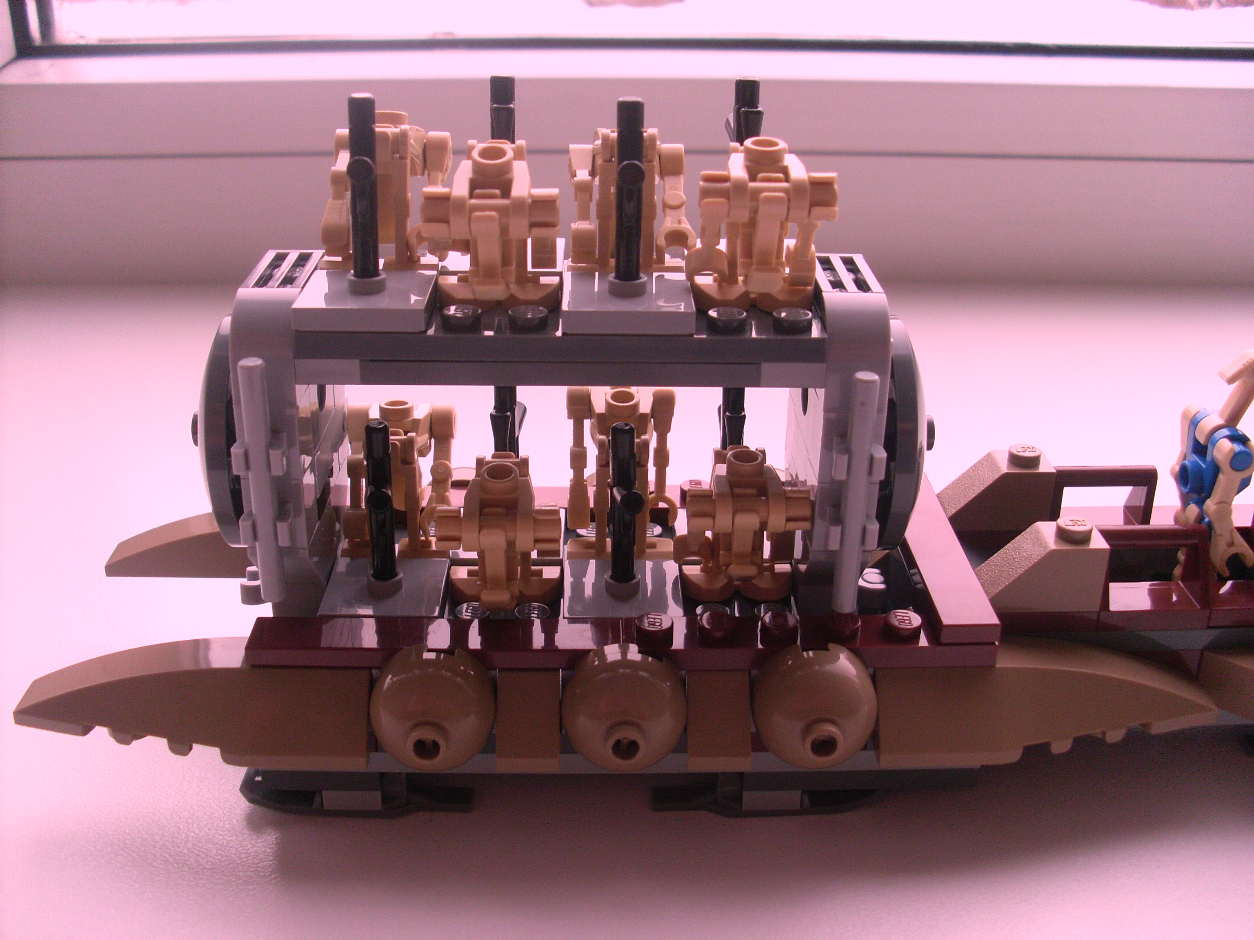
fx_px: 1377
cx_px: 627
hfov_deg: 49.0
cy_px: 470
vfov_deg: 37.7
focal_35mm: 38
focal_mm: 6.3
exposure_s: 1/45
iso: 100
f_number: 3
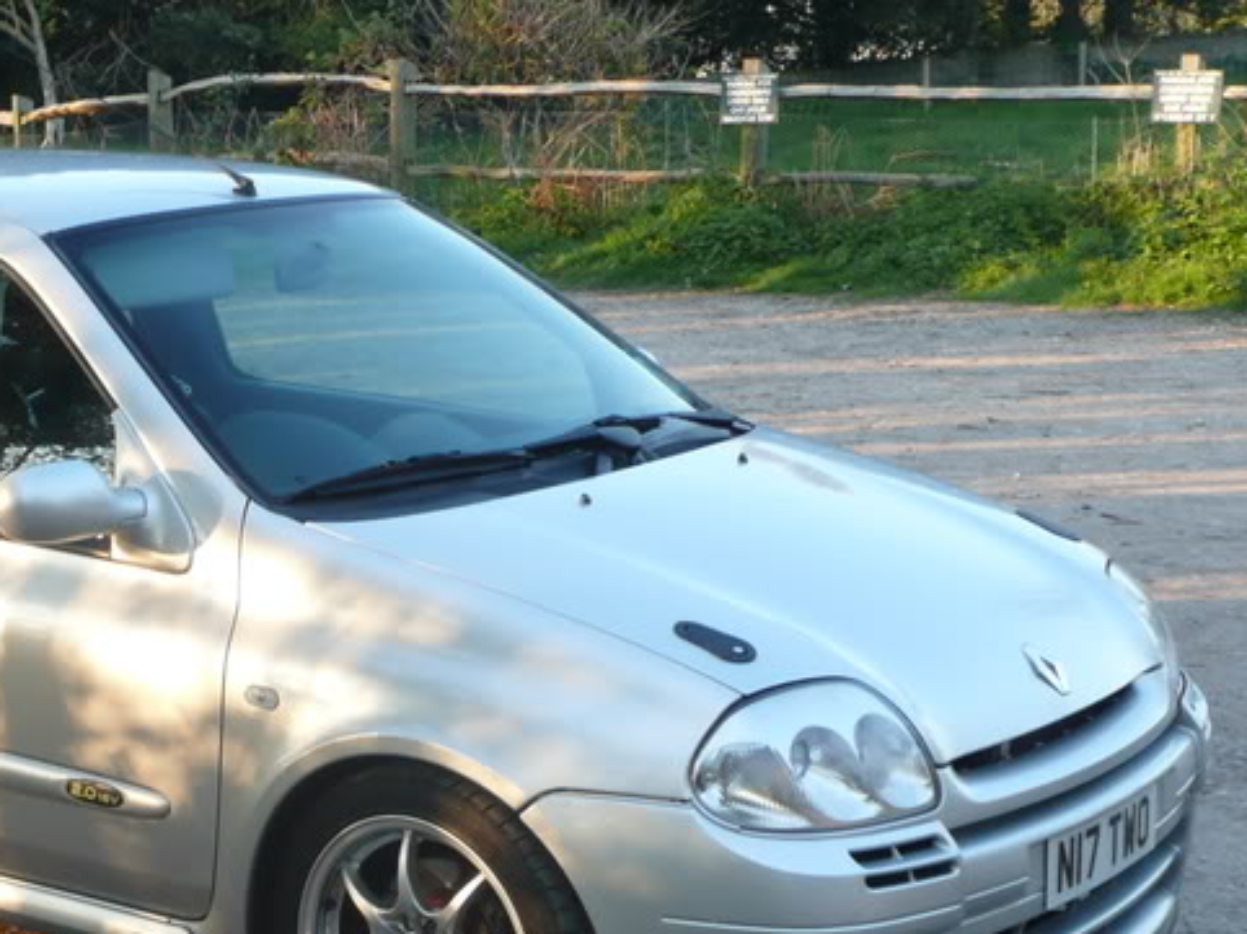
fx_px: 2988
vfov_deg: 17.7
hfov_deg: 23.2
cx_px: 233
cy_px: 631
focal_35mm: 83
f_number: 4.2
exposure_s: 1/60
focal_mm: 8.2
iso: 100
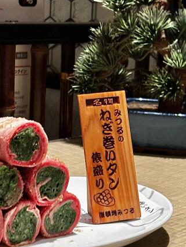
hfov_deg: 16.7
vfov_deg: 22.1
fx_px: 630
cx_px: 54
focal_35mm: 88
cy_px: 74
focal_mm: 5.96
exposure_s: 1/40
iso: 160
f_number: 1.6
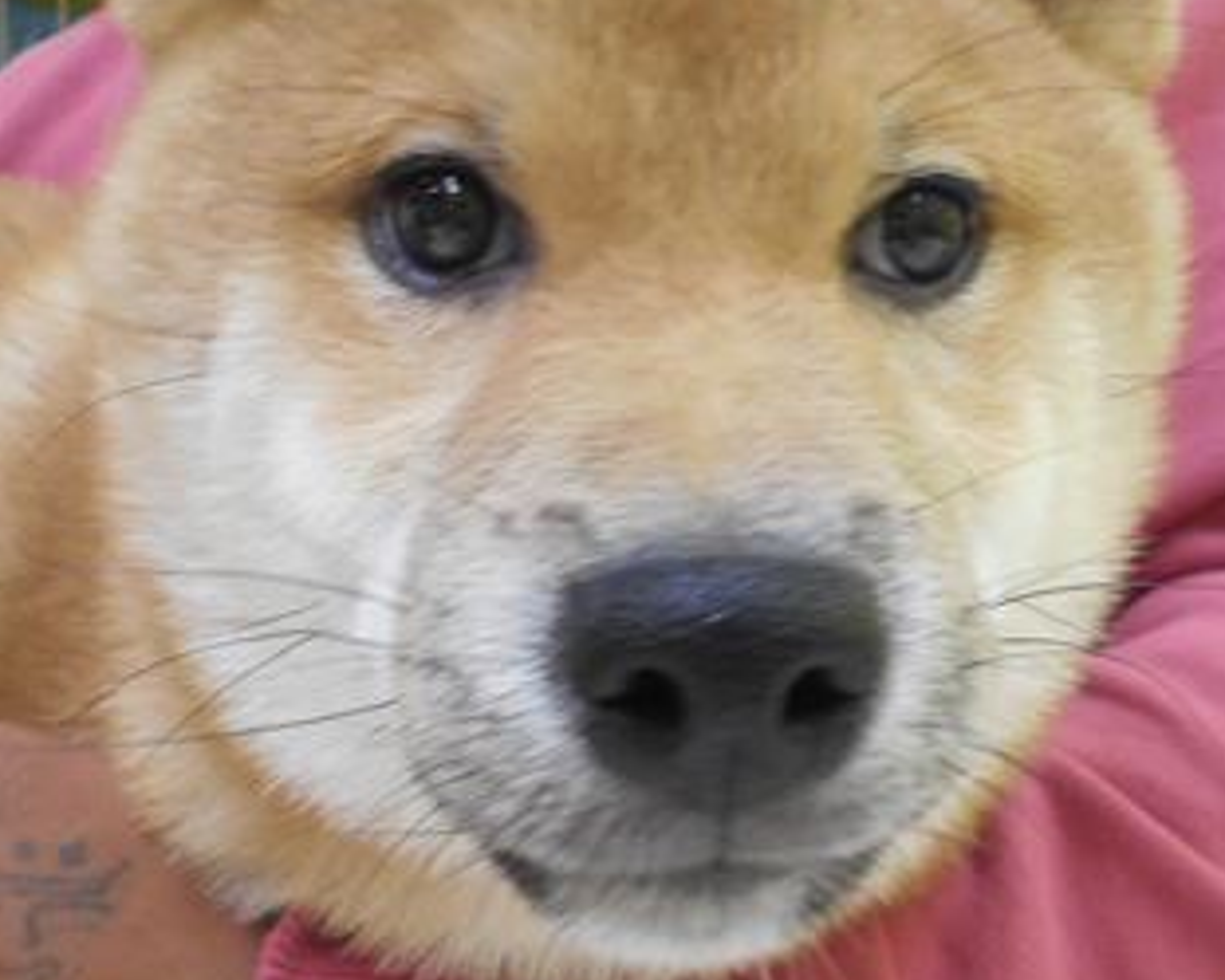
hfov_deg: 37.7
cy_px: 468
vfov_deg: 30.9
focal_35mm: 49
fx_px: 1777
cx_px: 800
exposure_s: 1/30
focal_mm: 4.6
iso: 180
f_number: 3.2
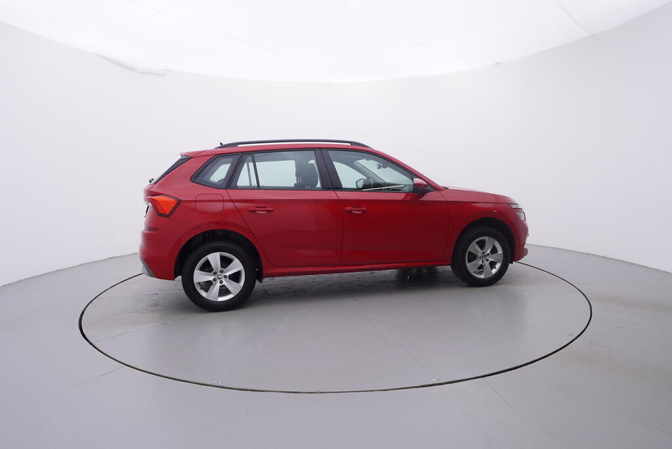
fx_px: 420
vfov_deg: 56.2
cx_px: 336
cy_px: 224
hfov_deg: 77.3
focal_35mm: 22
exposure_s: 1/80
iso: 200
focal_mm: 15
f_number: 5
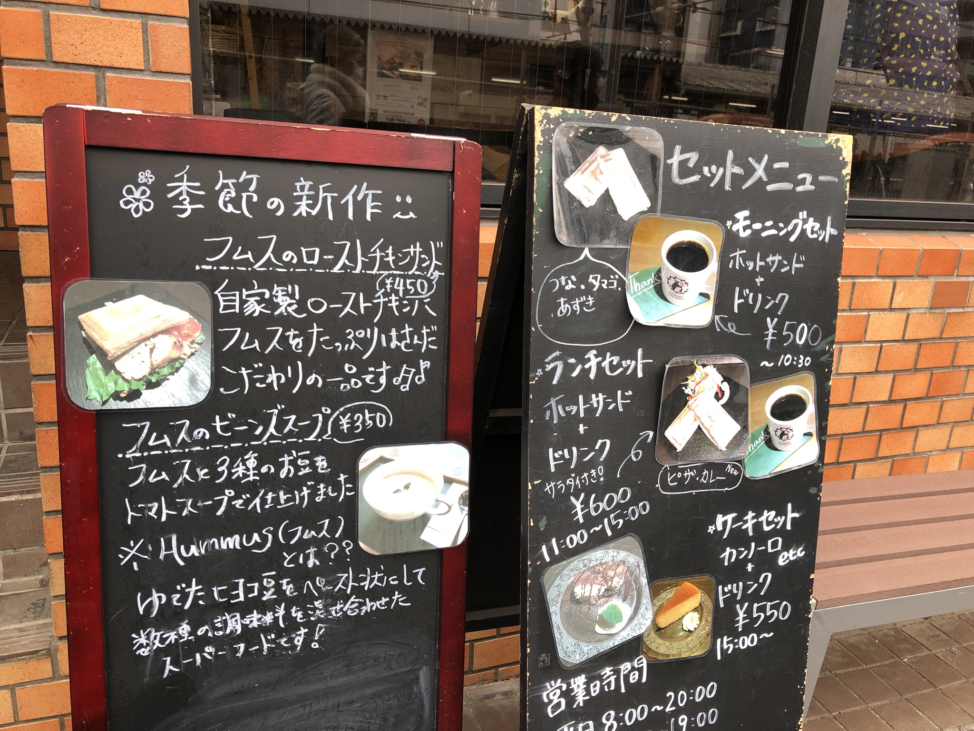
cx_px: 487
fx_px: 788
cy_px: 366
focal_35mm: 28
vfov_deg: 49.7
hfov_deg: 63.4
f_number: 1.8
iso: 20
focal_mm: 3.99
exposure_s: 1/104
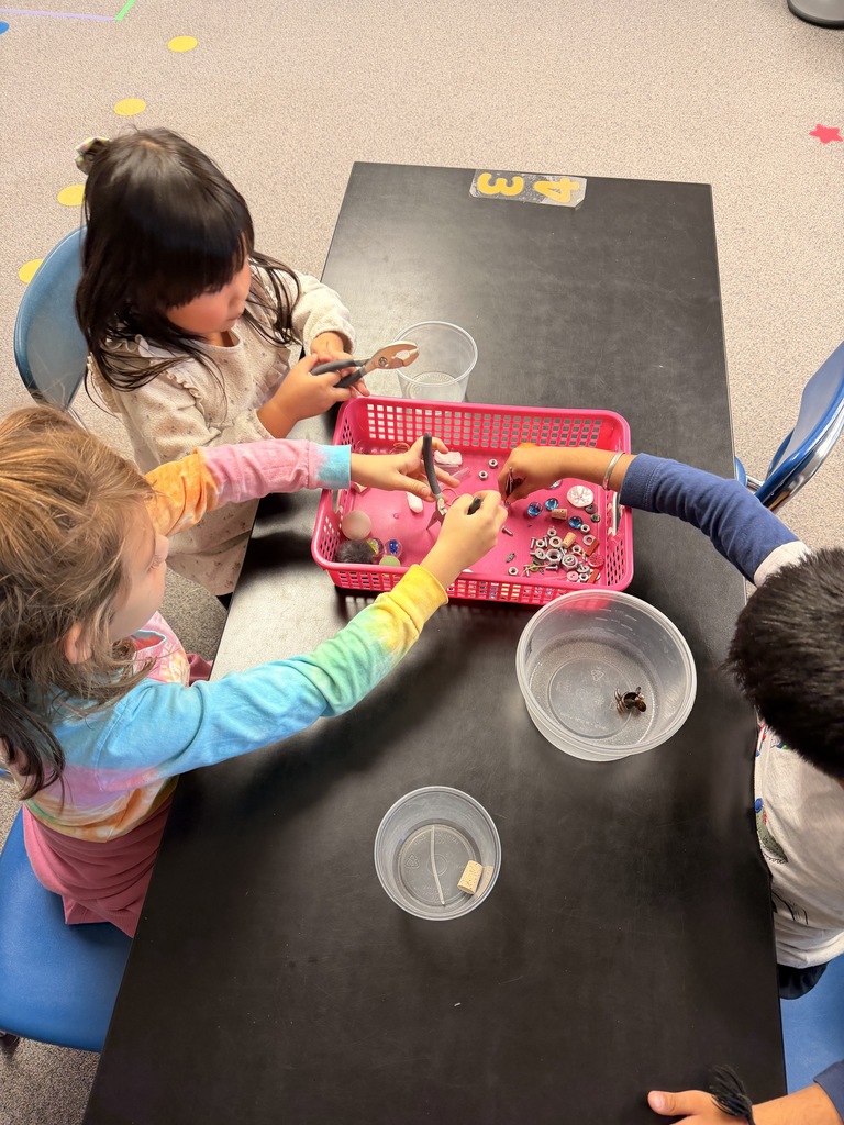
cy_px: 562
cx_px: 422
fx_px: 780
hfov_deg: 56.8
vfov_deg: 71.6
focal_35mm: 24
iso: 160
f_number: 1.78
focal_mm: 6.76
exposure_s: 1/60
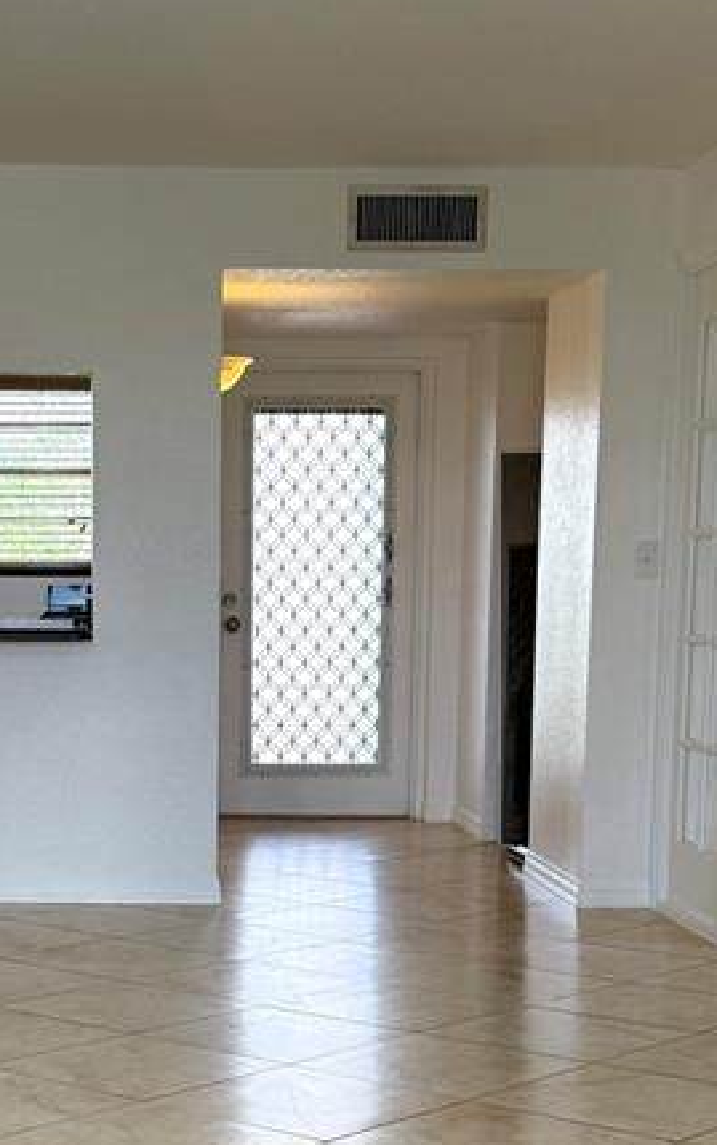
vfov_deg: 28.6
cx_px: 128
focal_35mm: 71
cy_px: 844
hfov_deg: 18.2
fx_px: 2218
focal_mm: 6.76
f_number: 1.78
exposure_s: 1/255
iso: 100
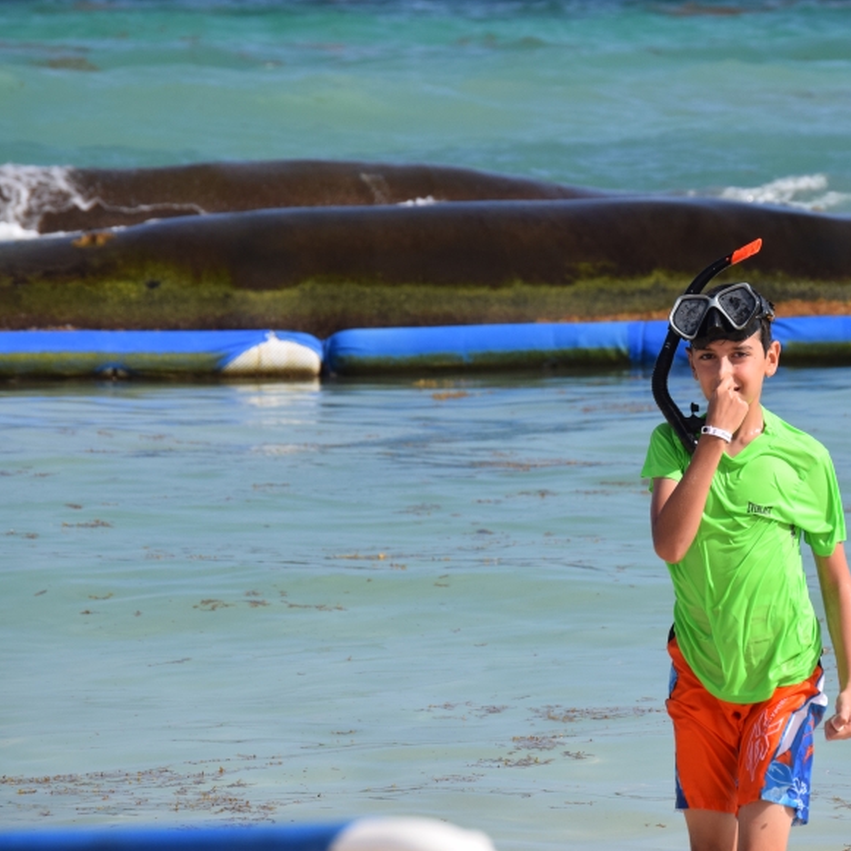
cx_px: 744
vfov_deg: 6.2
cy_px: 366
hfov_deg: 6.2
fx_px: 7809
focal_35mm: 281
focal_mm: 125
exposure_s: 1/2000
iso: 400
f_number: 8
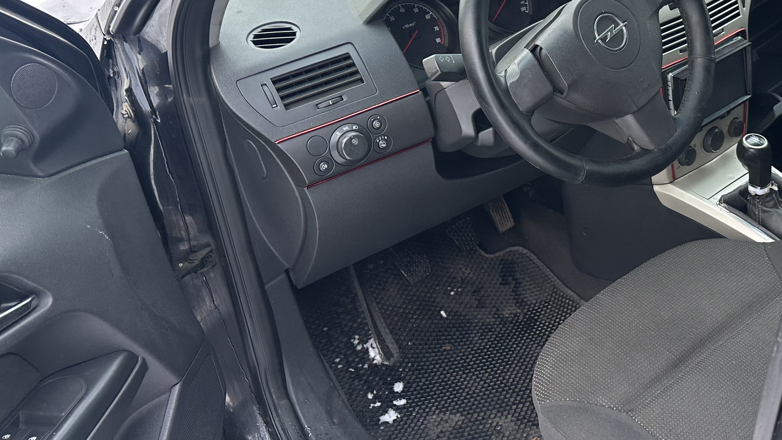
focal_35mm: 46
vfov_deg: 25.7
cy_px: 117
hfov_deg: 42.8
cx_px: 613
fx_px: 954
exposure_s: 1/121
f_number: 1.78
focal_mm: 6.86
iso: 125
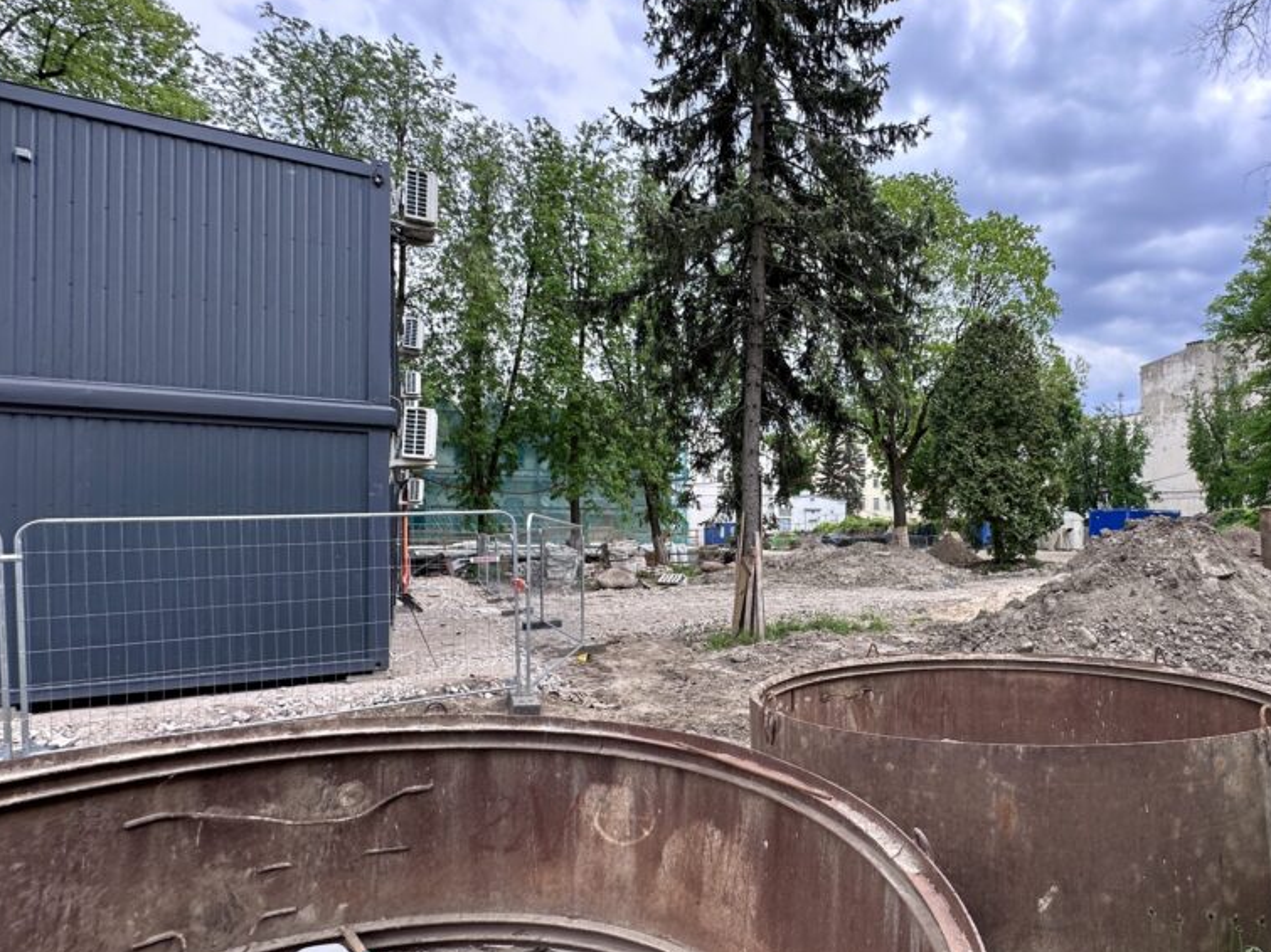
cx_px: 820
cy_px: 516
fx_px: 698
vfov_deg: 68.5
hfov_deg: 82.5
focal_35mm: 19
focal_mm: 2.22
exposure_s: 1/363
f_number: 2.2
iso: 40
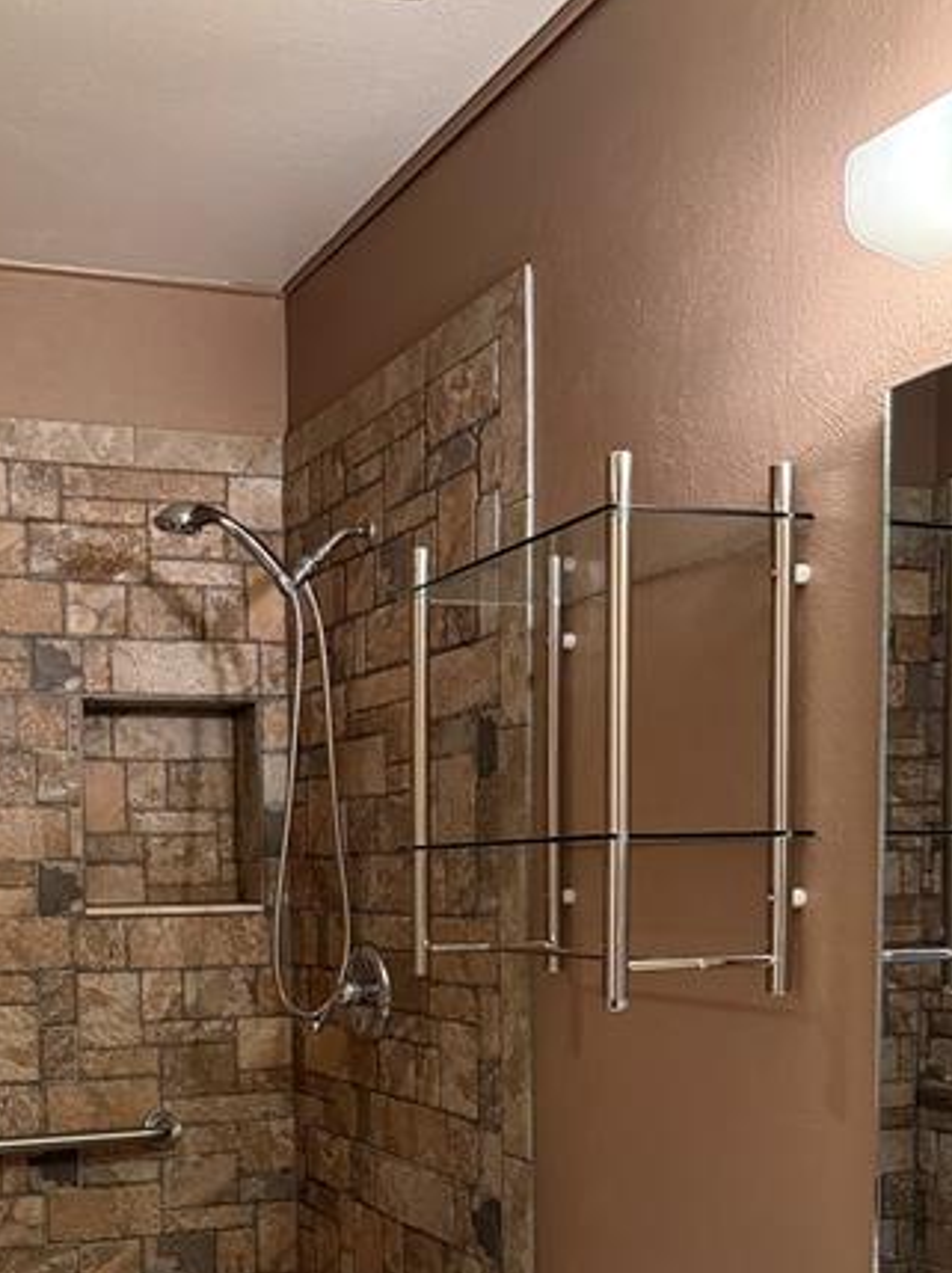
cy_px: 964
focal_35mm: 43
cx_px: 205
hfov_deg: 32.7
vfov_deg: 42.5
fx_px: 1579
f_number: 1.78
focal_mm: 6.76
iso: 500
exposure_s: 1/60
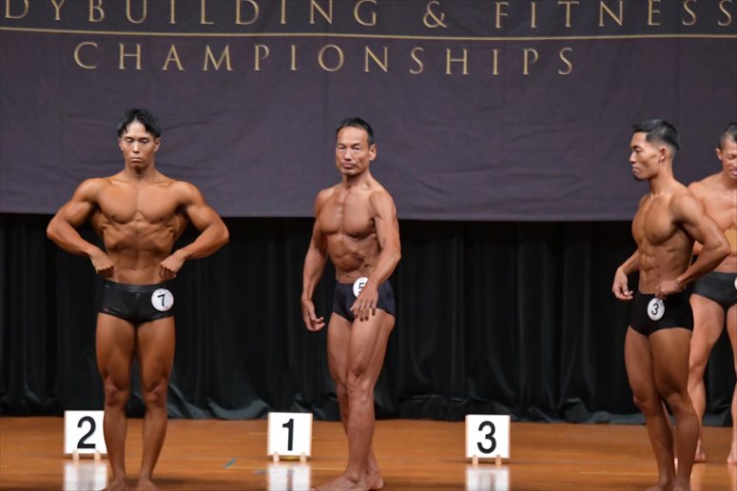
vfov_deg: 6.1
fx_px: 4604
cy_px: 246
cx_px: 368
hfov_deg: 9.2
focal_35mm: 225
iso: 6400
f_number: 5.6
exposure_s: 1/400
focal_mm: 150
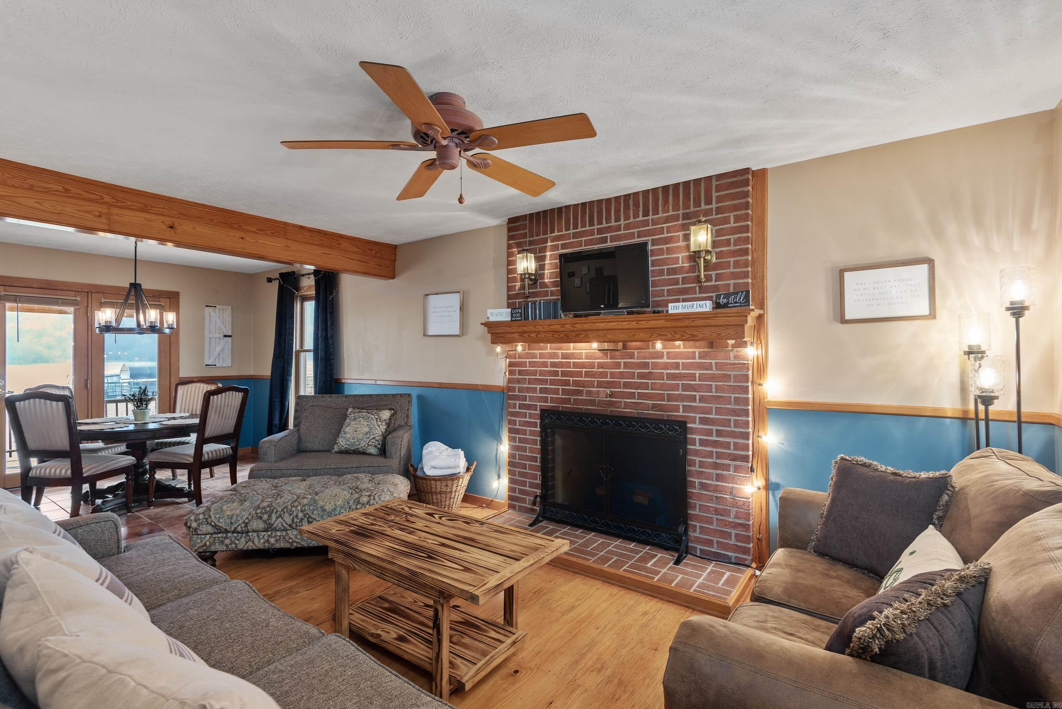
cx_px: 531
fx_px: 472
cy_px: 354
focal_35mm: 16
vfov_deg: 73.8
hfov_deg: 96.7
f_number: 7.1
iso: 400
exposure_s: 1/2.5
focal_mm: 16
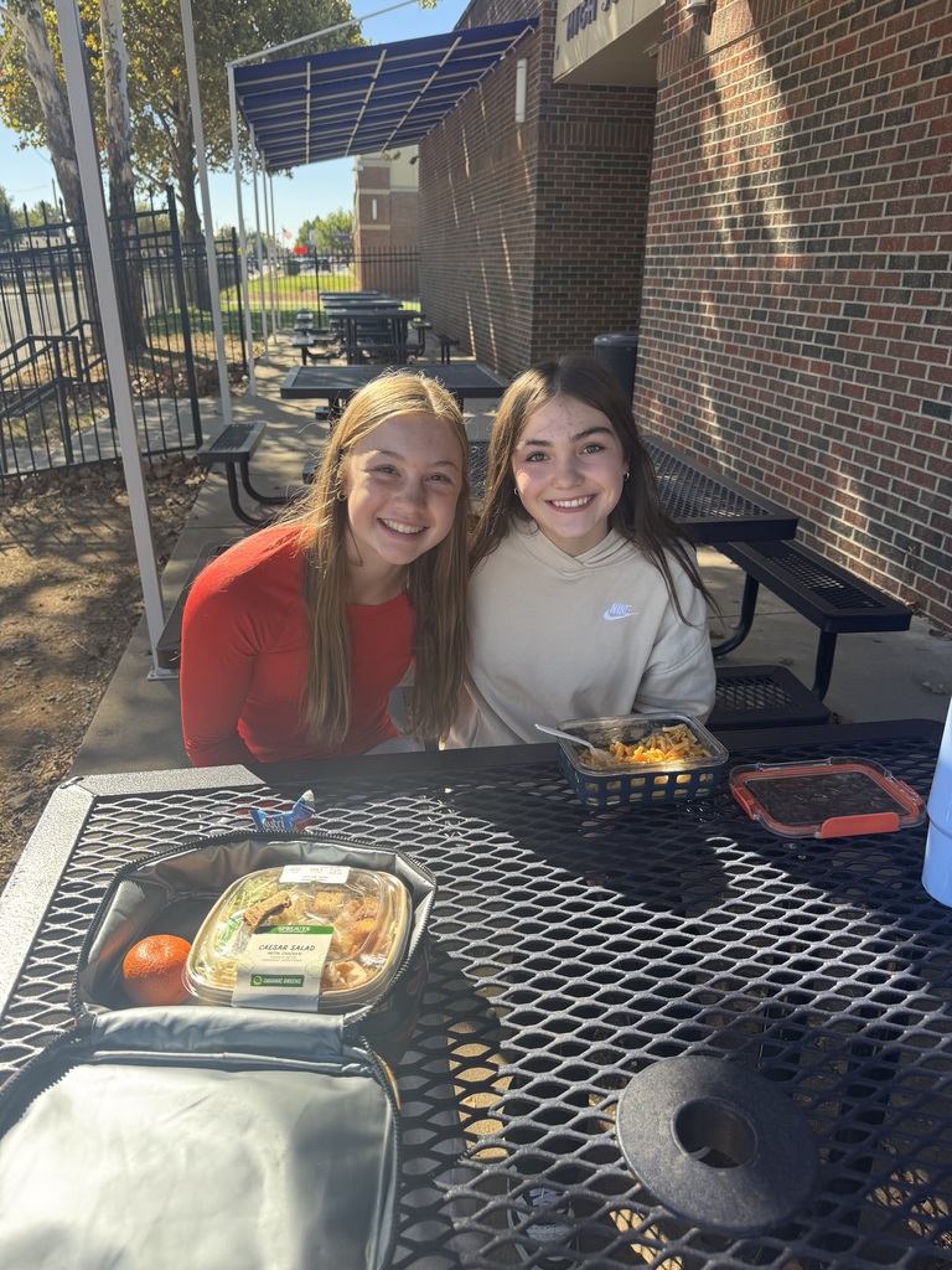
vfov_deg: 71.6
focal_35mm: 24
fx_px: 880
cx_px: 476
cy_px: 635
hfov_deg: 56.8
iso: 80
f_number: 1.78
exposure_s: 1/715
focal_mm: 6.76
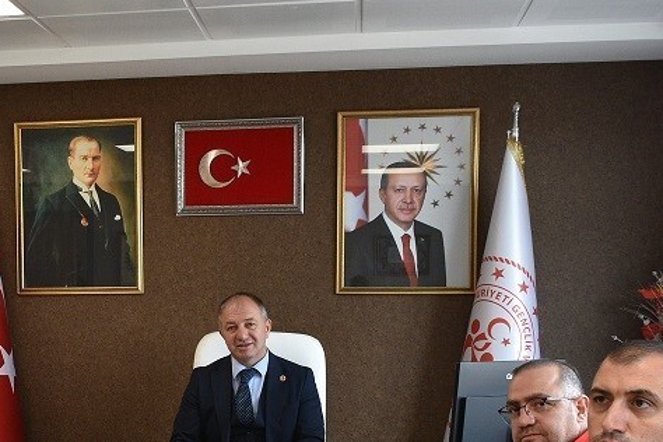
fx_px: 1179
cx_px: 105
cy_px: 392
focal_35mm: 64
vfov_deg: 20.8
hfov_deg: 30.4
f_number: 5.6
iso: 800
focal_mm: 18
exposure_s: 1/125
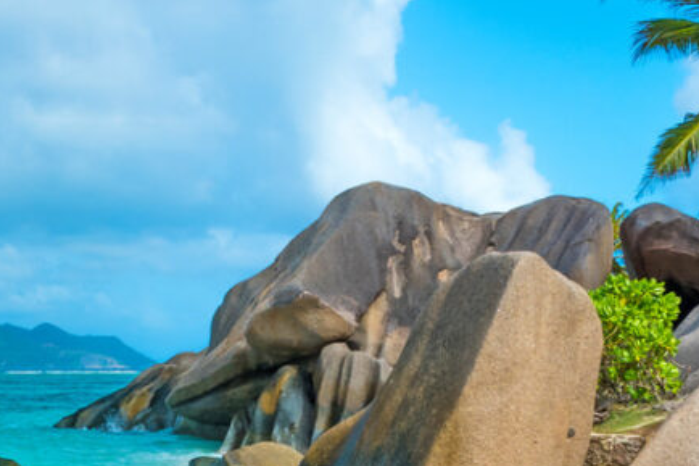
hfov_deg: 24.4
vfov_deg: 16.0
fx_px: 1611
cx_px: 275
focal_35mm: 83
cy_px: 496
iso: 280
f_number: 11
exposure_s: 1/200
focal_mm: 24
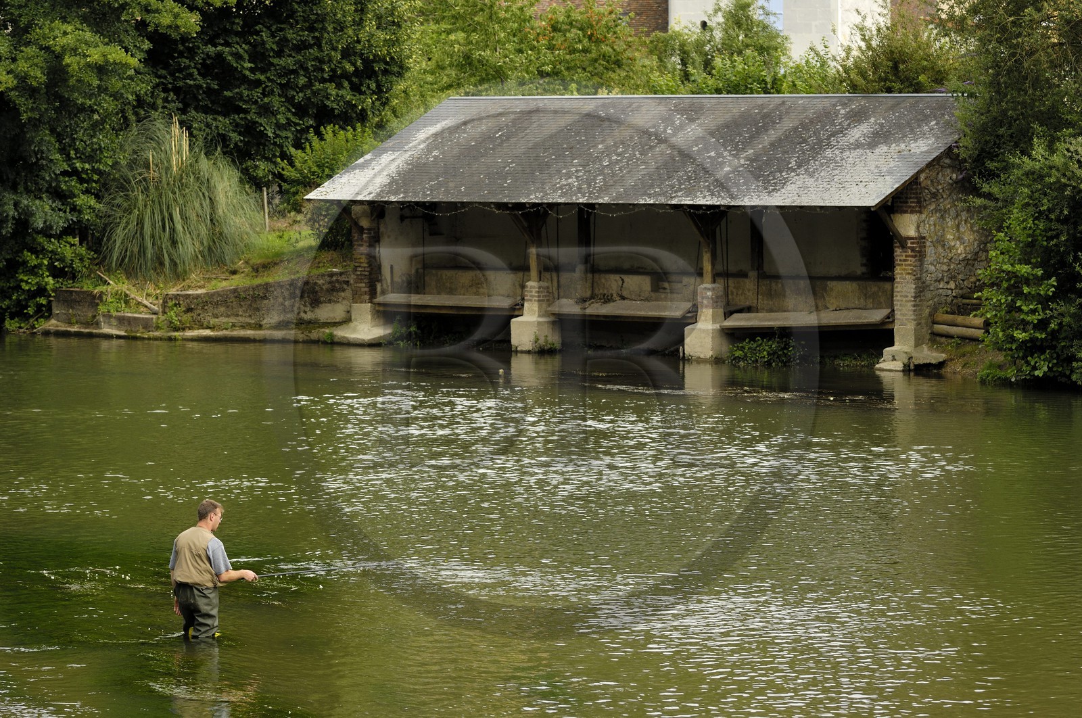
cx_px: 541
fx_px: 4052
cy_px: 359
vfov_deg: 10.1
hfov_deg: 15.2
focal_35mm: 135
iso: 100
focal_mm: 90
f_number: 3.5
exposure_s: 1/200
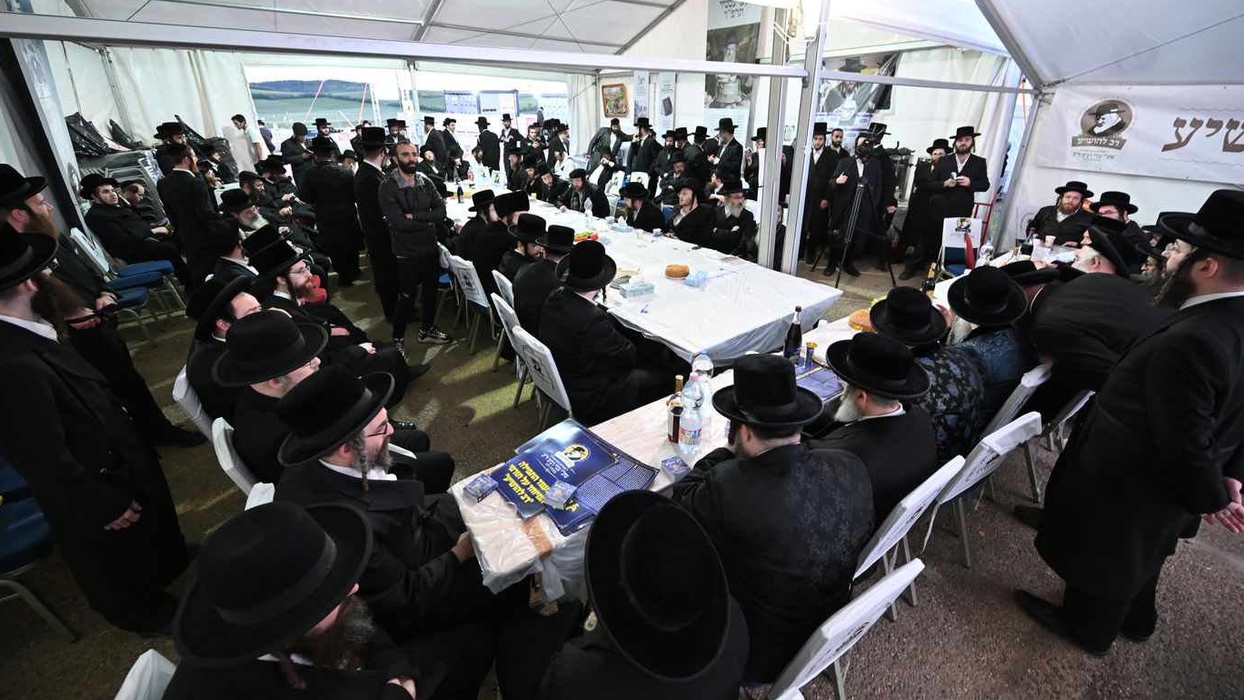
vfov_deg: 70.0
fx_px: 495
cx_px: 626
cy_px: 289
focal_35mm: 15
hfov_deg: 103.0
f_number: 4
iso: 3200
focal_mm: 14
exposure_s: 1/100
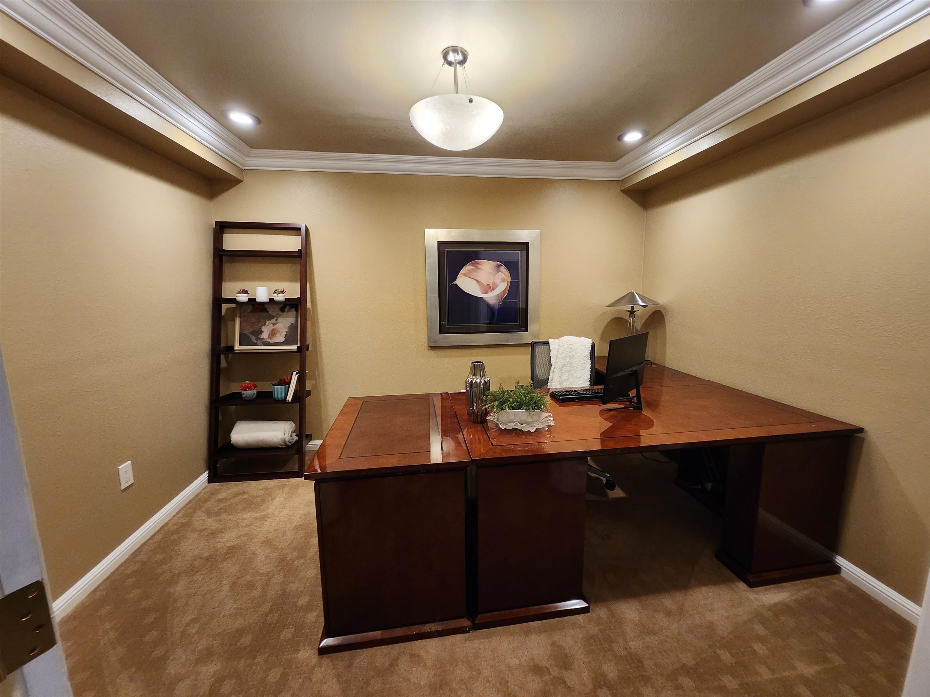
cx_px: 465
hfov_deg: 106.2
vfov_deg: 89.9
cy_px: 348
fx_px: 349
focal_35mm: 13
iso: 250
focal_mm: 1.74
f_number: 2.2
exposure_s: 1/60
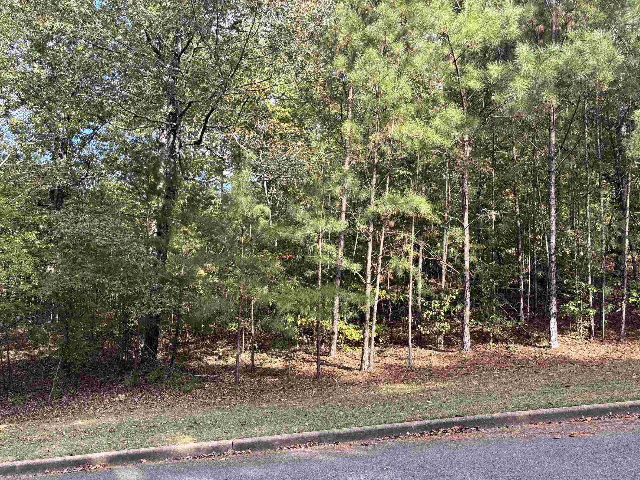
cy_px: 256
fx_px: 536
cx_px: 328
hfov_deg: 61.6
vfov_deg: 48.2
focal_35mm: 29
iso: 50
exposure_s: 1/271
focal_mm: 5.96
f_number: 1.6
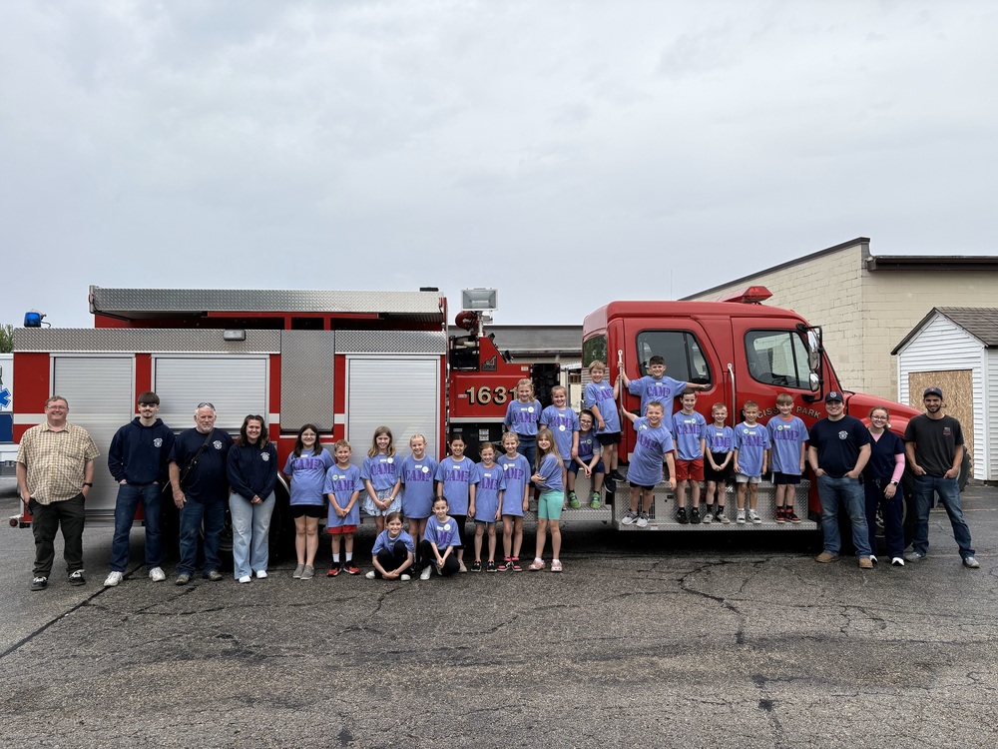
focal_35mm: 26
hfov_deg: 67.3
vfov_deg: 53.1
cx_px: 499
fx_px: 750
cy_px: 374
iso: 50
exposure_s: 1/1799
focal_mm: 5.96
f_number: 1.6
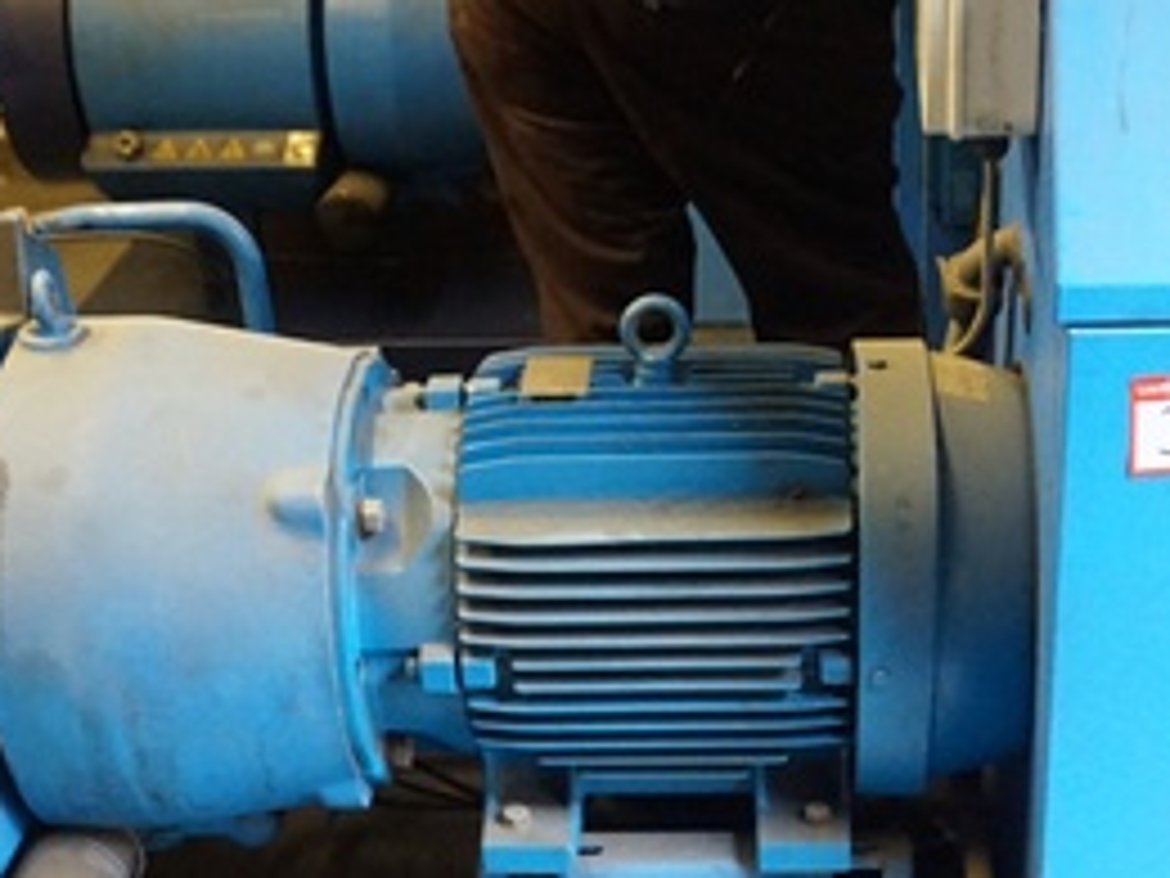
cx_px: 700
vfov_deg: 22.6
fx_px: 2163
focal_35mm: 64
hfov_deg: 30.2
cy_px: 716
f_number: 3.5
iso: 3200
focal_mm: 16
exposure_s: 1/60
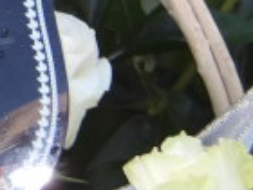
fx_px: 2331
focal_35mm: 319
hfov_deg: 6.1
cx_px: -199
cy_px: -4
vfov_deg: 4.7
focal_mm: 12.5
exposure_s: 1/71
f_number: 4.9
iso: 100
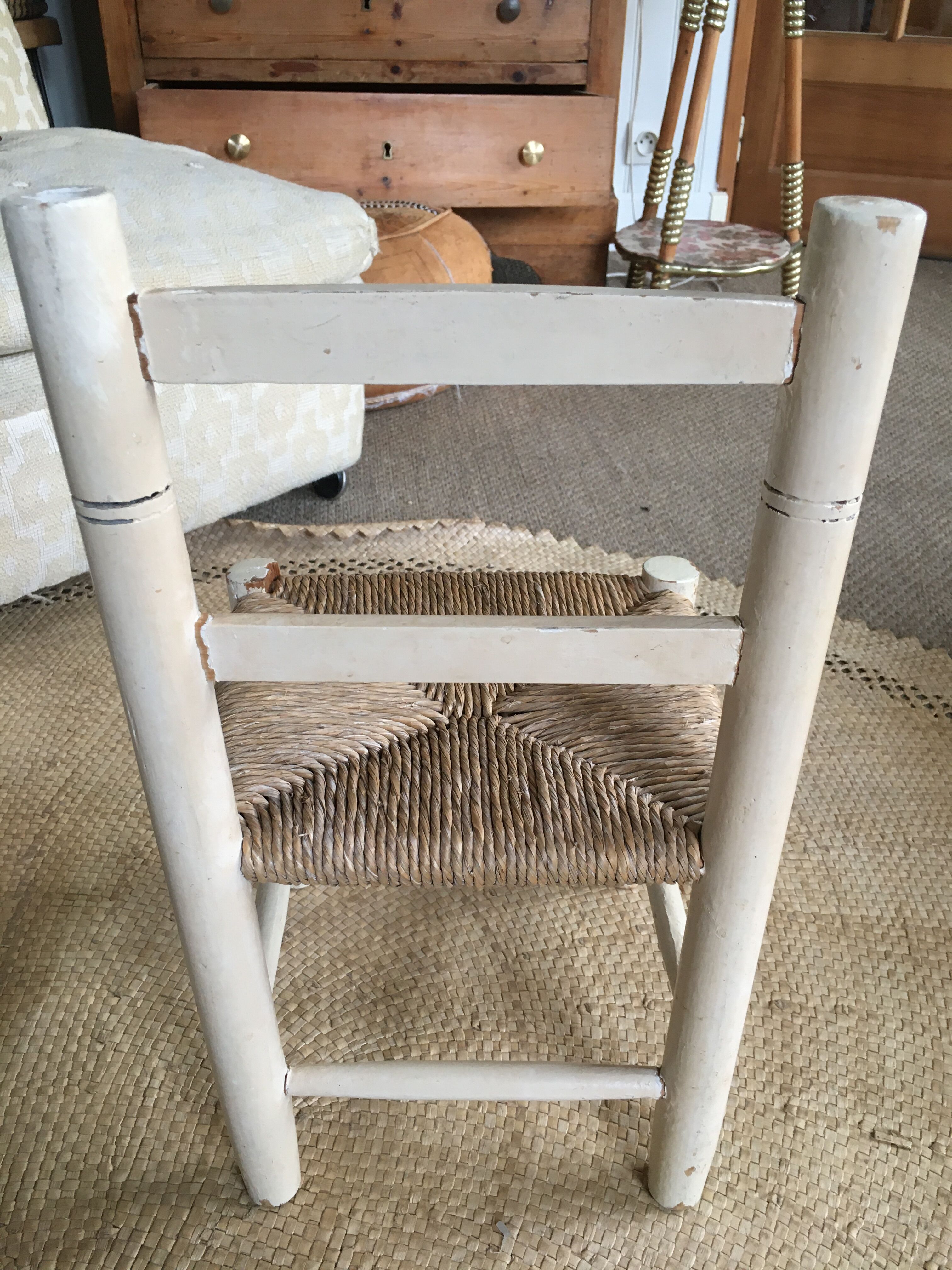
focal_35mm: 29
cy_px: 635
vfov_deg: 61.7
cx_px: 476
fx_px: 1063
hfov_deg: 48.2
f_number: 2.2
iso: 80
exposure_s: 1/33
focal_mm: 4.15
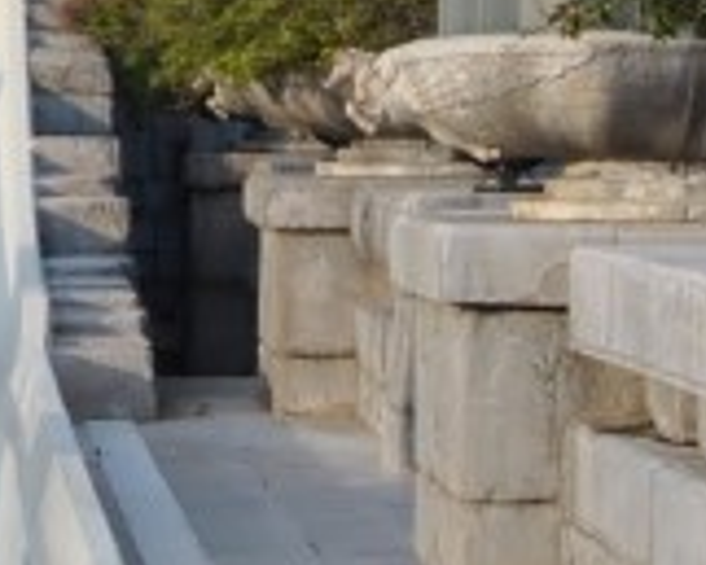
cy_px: -53
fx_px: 5039
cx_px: -77
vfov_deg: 6.4
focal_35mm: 241
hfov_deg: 8.0
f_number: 6.3
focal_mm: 24
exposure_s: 1/160
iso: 100
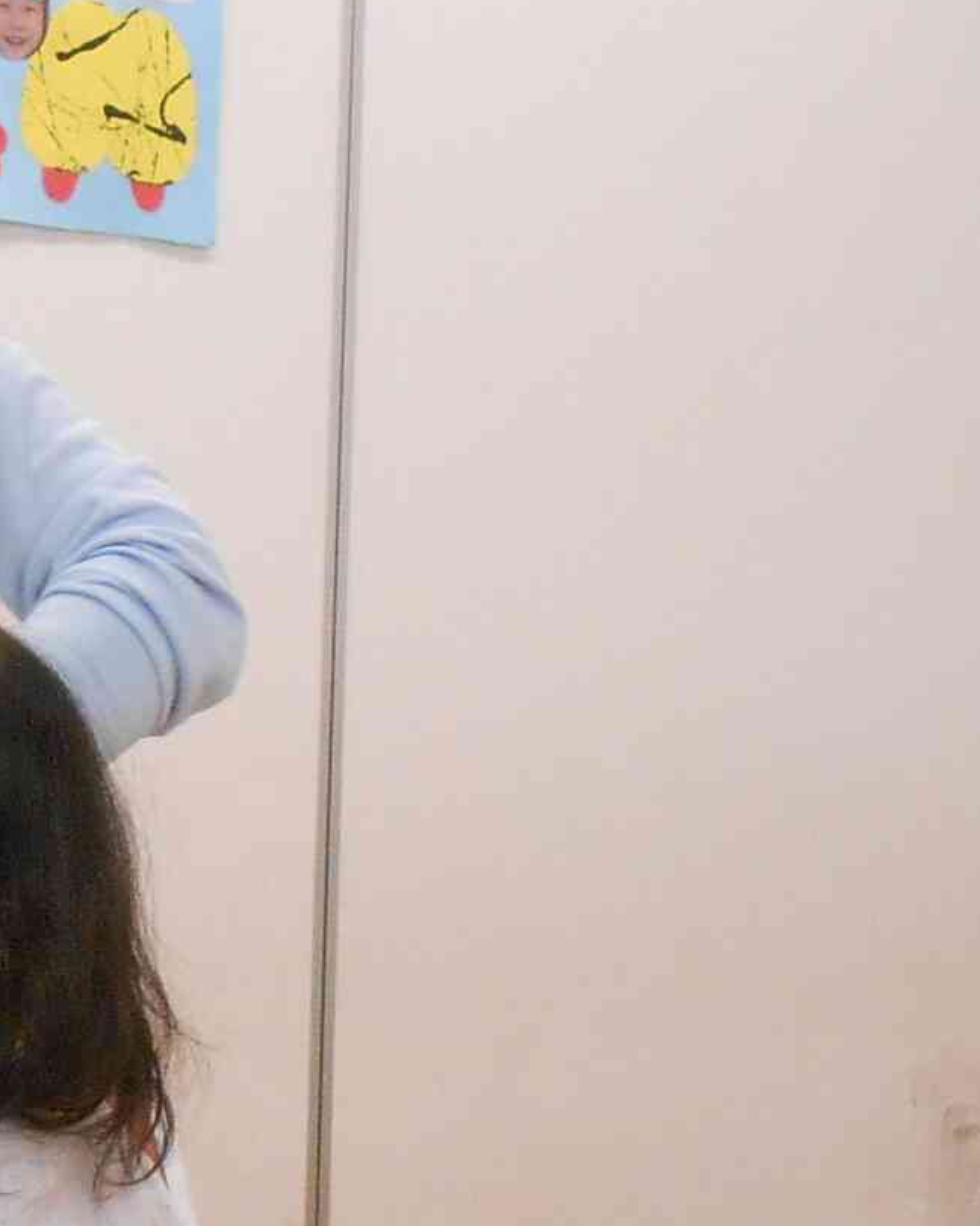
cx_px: -42
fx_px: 3626
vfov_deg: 19.0
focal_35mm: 100
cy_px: 922
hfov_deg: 15.1
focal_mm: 5.3
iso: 500
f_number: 3.8
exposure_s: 1/125
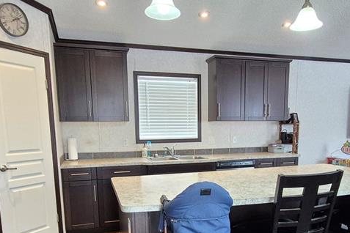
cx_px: 186
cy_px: 176
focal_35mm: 29
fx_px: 282
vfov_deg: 43.5
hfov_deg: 63.6
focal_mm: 1.74
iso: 500
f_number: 2.2
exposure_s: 1/60
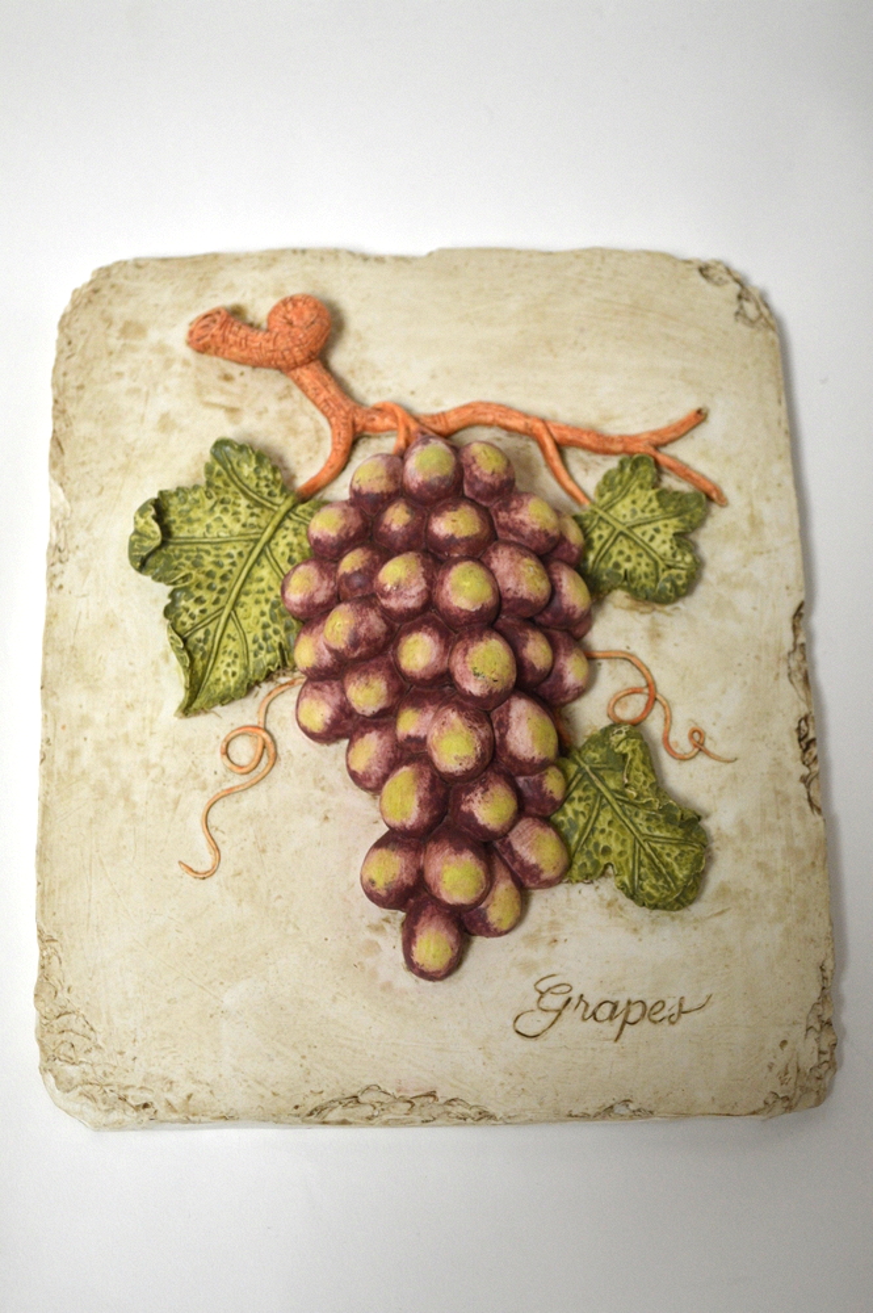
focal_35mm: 66
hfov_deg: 20.6
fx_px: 2405
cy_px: 656
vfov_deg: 30.5
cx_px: 436
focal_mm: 44
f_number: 5.3
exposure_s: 1/60
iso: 640
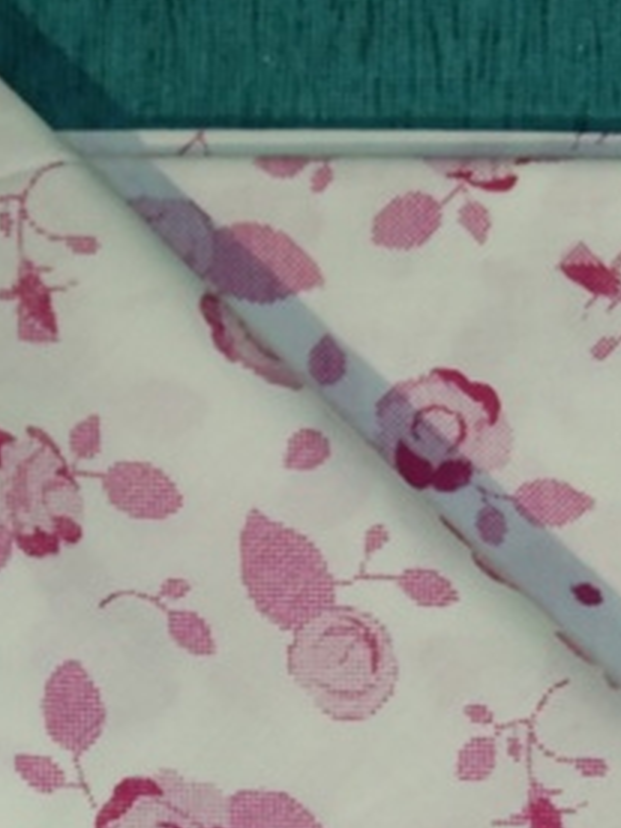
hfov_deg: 12.9
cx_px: 304
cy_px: 1077
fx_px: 2751
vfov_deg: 16.2
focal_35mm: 115
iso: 202
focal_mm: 3.69
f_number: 2.2
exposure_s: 1/50
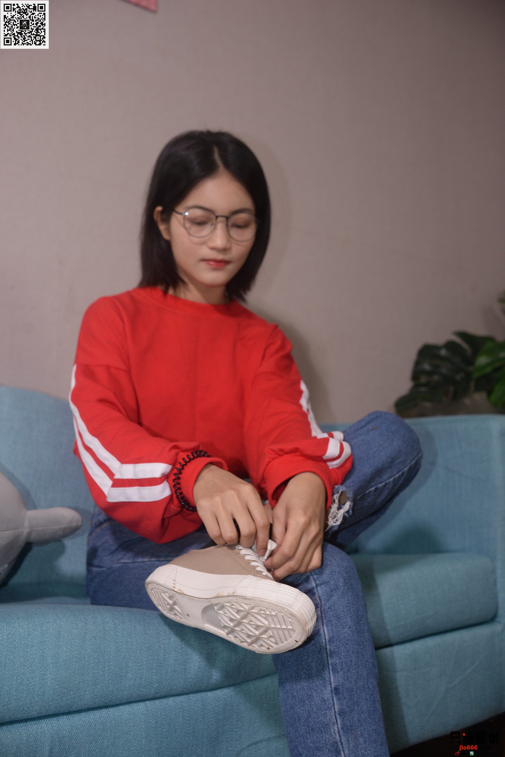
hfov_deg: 37.9
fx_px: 736
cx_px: 252
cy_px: 378
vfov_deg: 54.4
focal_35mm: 35
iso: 640
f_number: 5
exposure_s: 1/125
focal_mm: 35
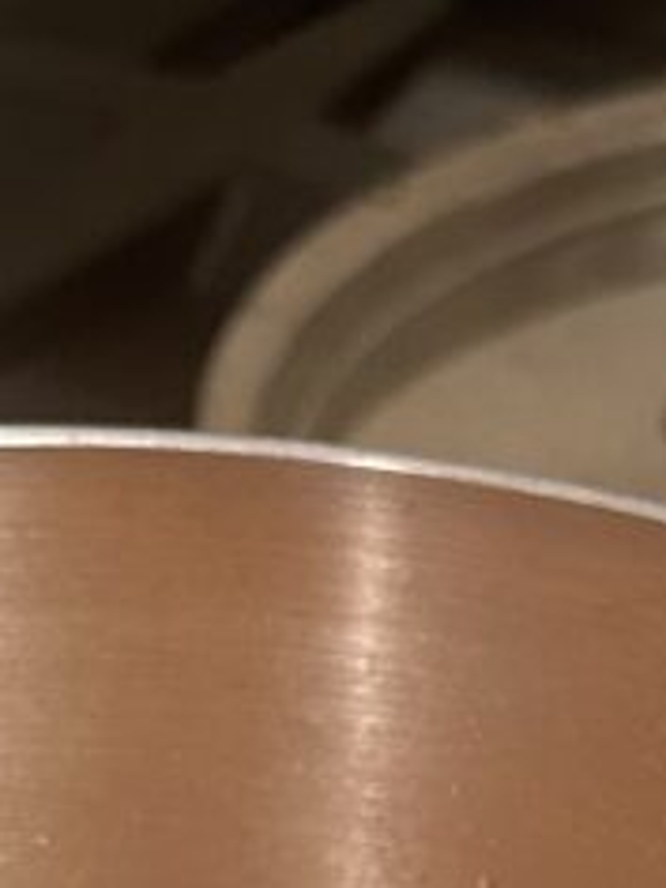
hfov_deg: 9.5
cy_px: 1261
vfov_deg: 12.2
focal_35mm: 156
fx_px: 4002
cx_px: 120
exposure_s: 1/60
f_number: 1.78
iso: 400
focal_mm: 6.86
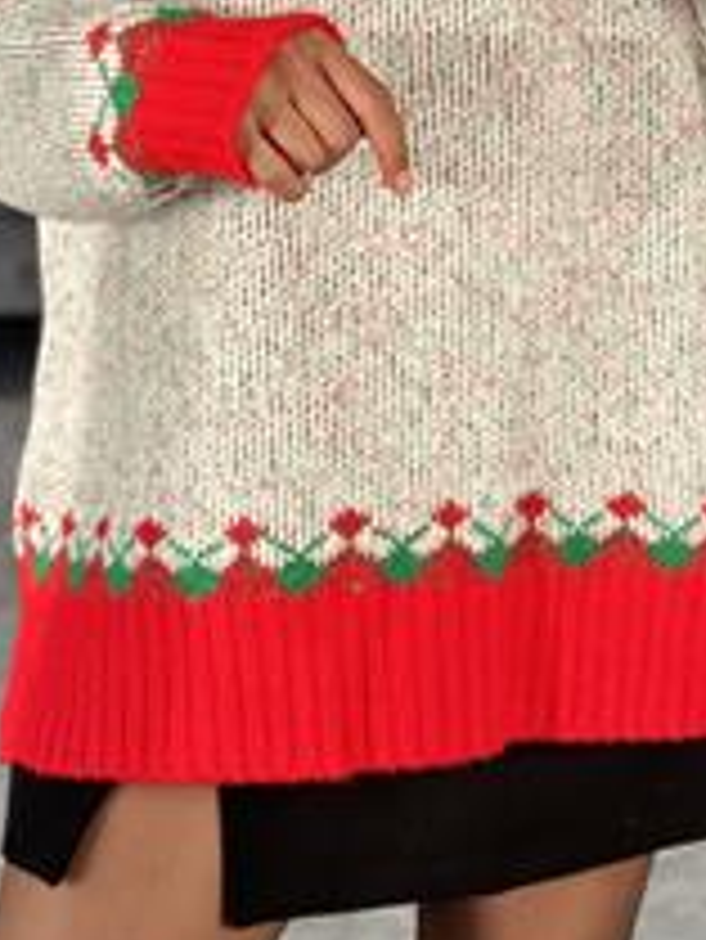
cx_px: 423
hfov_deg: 12.8
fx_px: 3151
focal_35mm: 116
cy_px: -94
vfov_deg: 16.5
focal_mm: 6.86
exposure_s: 1/208
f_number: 1.78
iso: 80
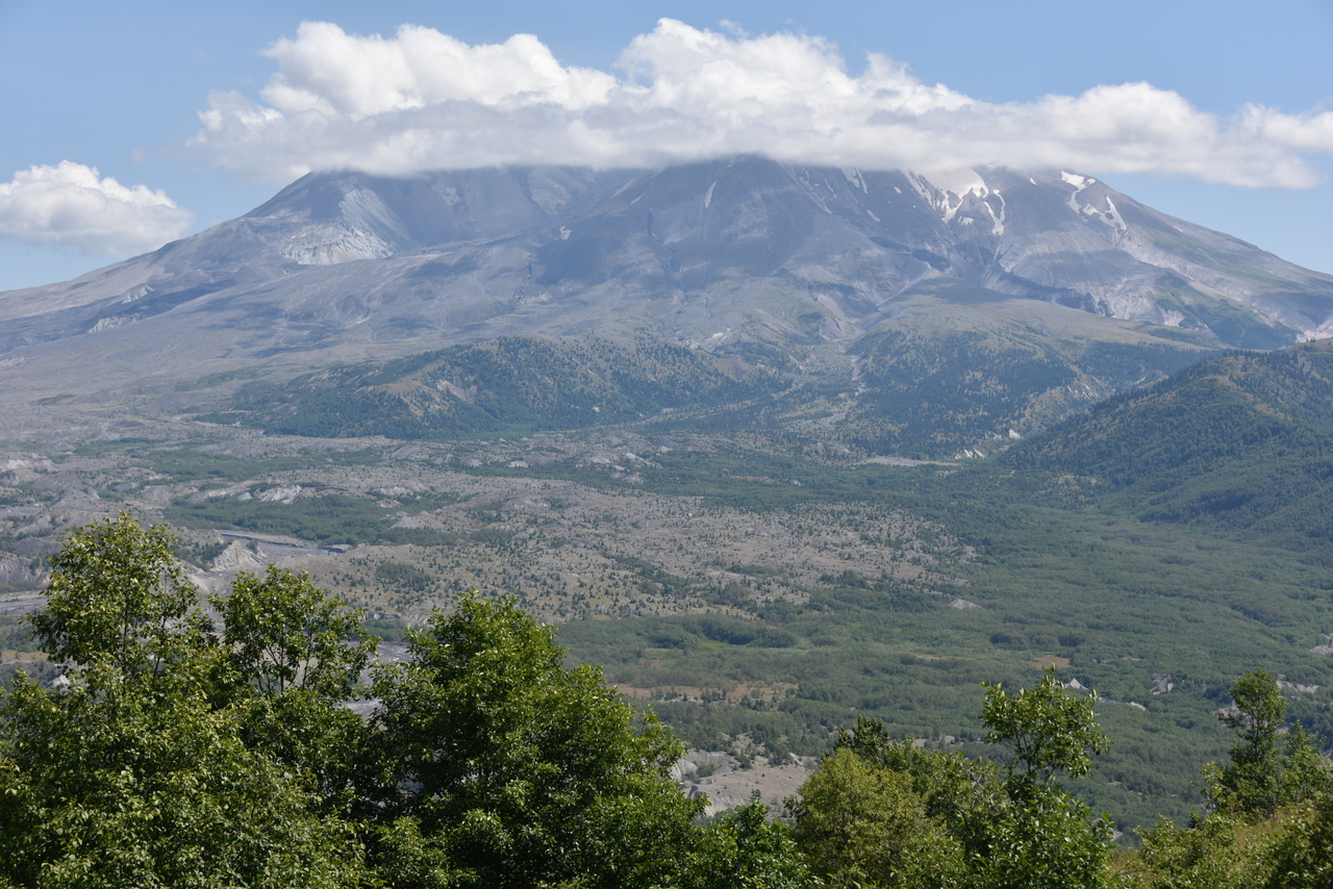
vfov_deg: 17.5
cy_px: 444
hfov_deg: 26.0
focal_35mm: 78
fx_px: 2889
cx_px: 666
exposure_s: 1/320
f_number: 9
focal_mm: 78
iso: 100
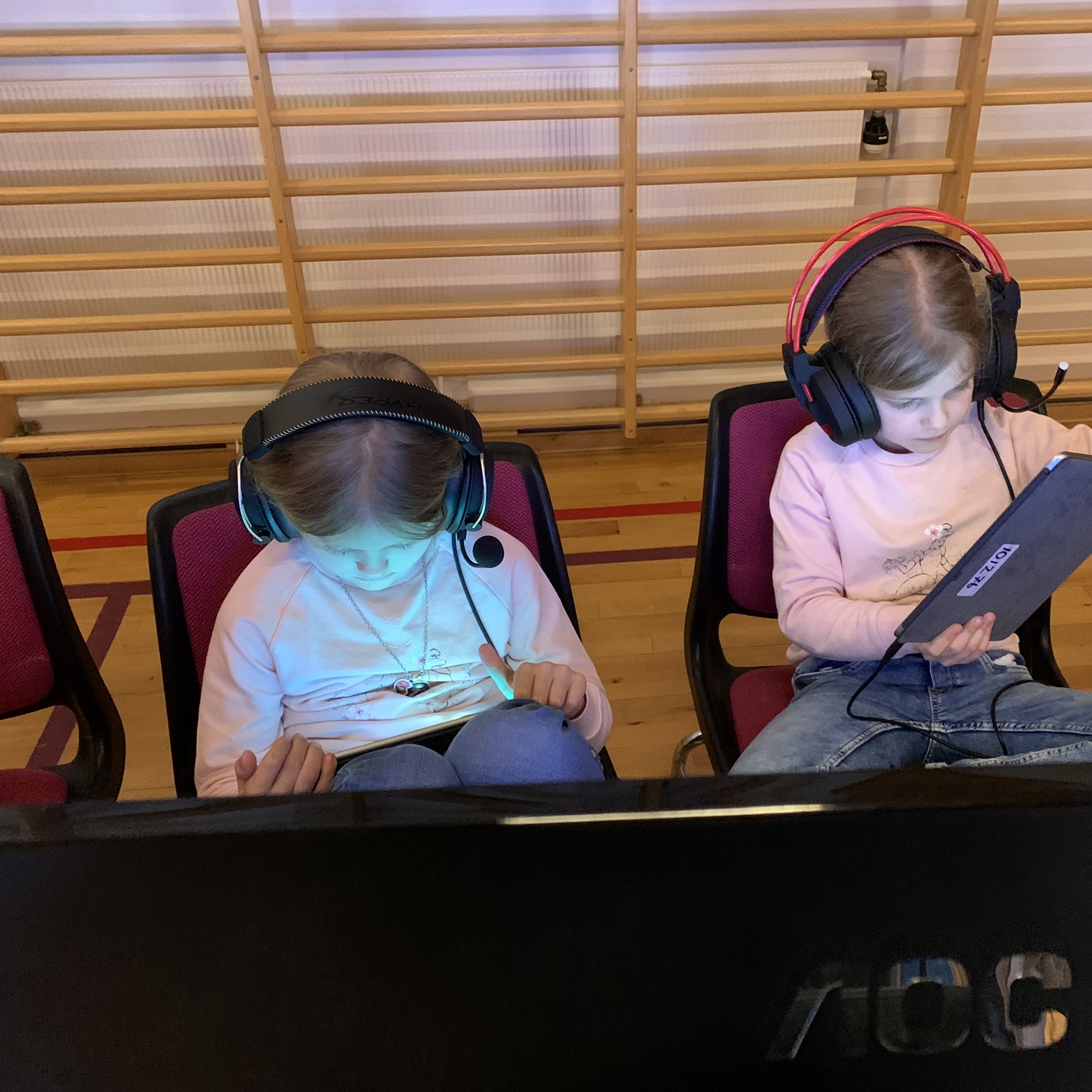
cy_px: 542
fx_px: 1106
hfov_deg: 52.3
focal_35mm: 31
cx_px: 629
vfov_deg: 52.5
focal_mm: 4.25
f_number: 1.8
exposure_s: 1/30
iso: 800
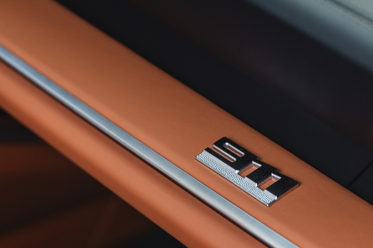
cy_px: 171
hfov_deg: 16.6
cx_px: 273
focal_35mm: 123
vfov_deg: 11.1
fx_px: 1274
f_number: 2.8
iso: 400
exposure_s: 1/250
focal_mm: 50
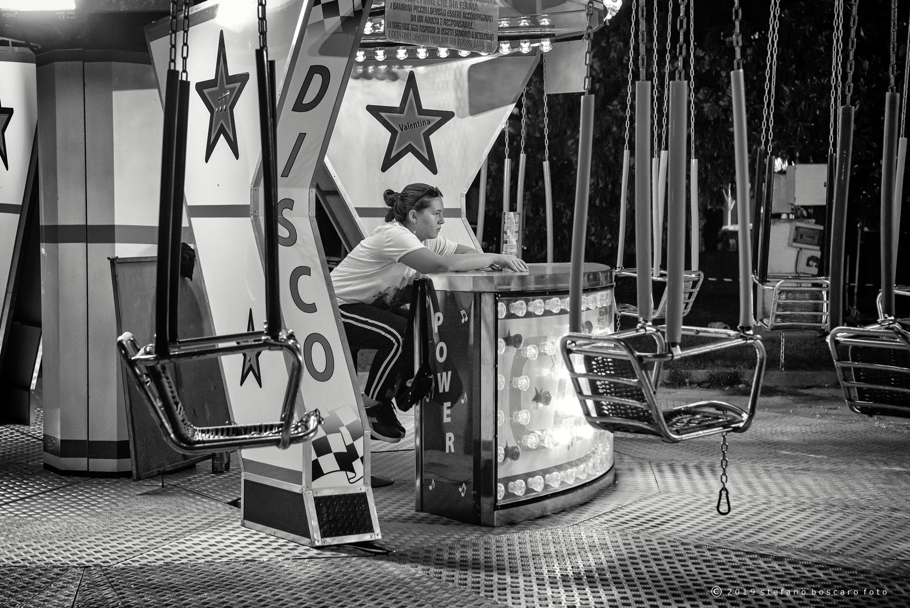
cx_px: 455
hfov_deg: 28.8
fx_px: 1770
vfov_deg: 19.5
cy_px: 304
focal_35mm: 70
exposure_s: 1/125
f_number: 7.1
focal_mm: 70
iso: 3200
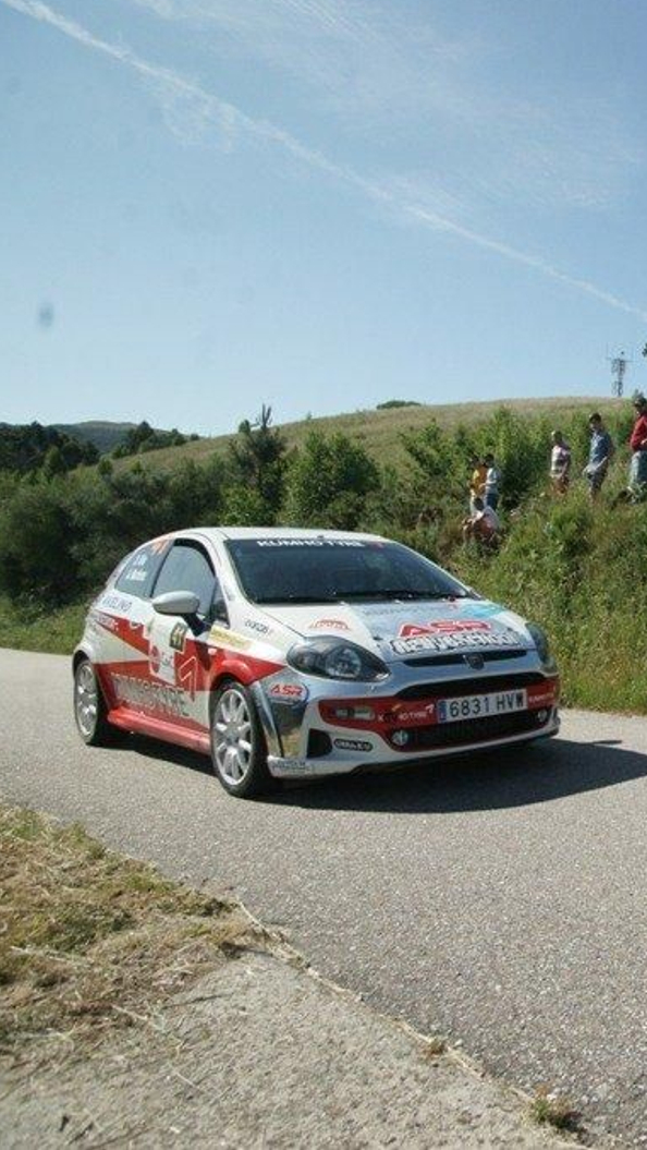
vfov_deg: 69.8
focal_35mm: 27
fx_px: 823
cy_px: 570
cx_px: 828
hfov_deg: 32.8
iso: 800
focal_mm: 17
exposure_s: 1/1600
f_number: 8
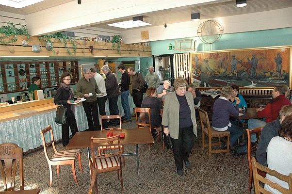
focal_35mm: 27
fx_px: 219
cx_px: 146
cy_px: 97
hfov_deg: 67.4
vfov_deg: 47.8
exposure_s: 1/100
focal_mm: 18
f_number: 5
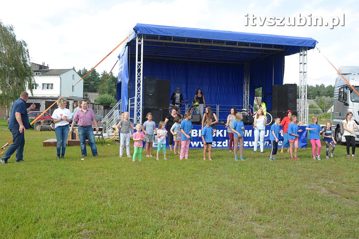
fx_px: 359
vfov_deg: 36.8
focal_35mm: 36
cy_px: 120
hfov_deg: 53.2
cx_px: 180
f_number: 8
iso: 400
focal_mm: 24
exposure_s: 1/400
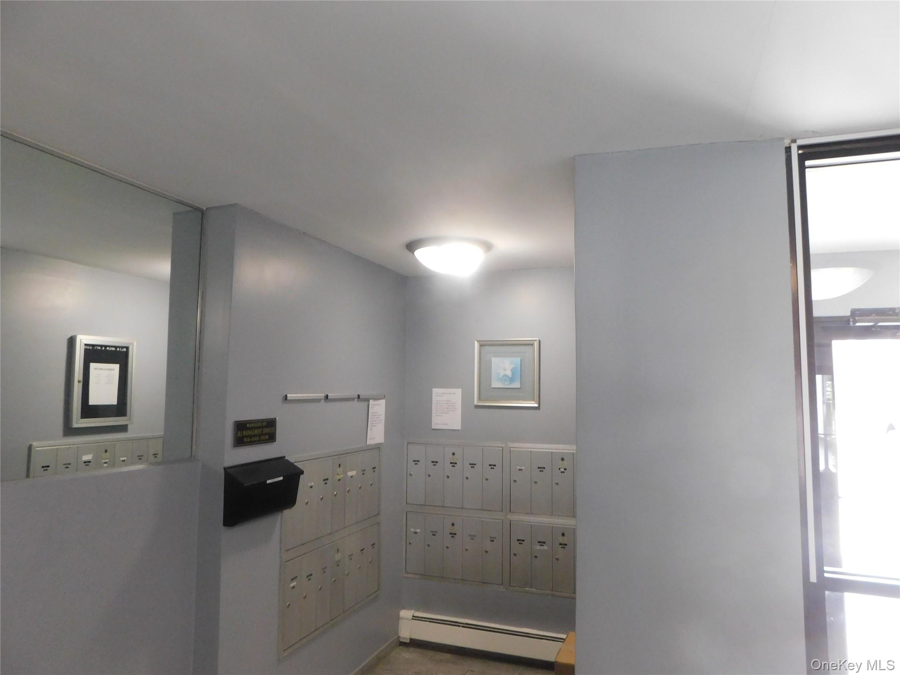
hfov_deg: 73.9
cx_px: 450
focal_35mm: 23
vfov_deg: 58.9
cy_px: 338
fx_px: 598
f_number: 3
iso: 400
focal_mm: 4
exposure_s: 1/25
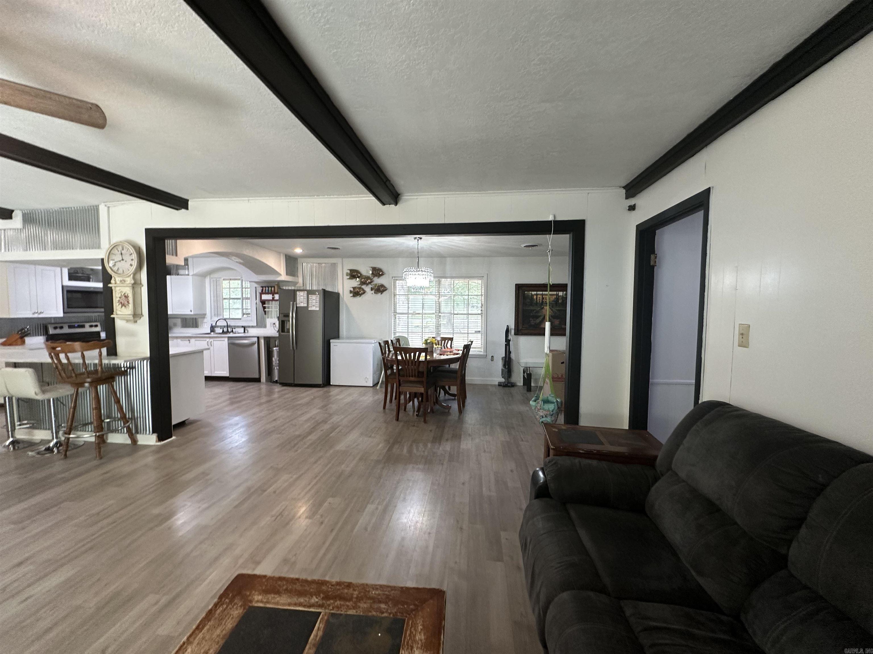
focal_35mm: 14
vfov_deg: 85.7
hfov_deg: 102.1
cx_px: 436
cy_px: 327
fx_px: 353
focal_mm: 2.22
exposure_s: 1/60
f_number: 2.2
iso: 200
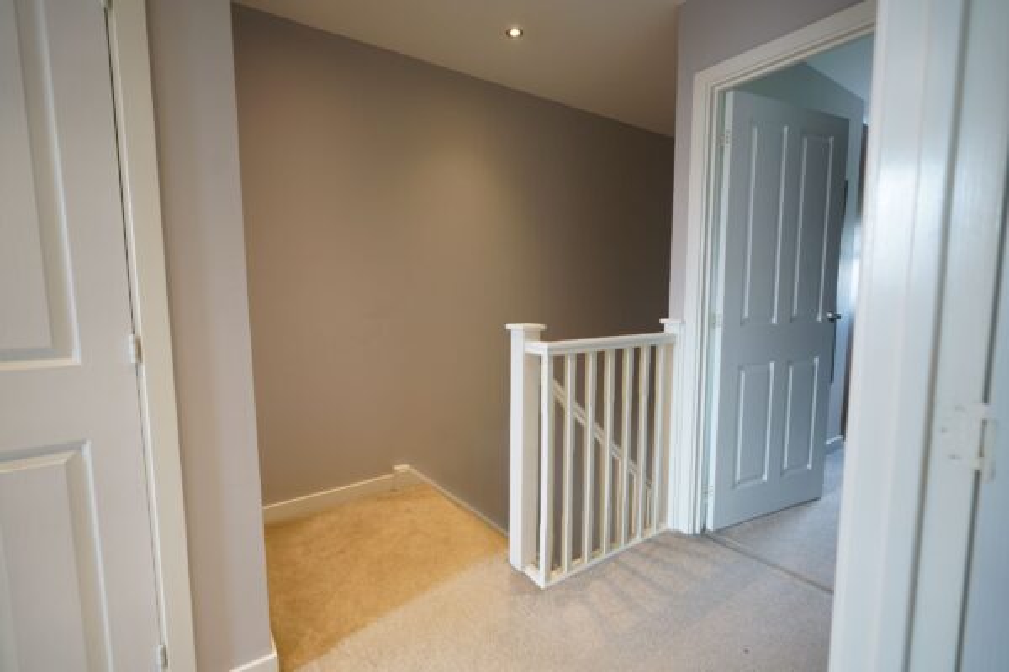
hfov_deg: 96.7
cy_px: 336
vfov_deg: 73.7
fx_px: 448
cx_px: 504
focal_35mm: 16
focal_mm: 16
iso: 400
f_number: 4
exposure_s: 1/20
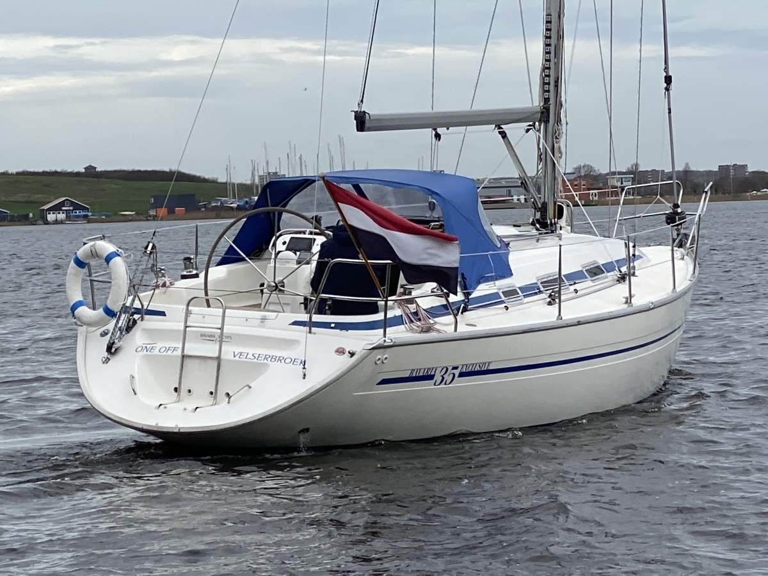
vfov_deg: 28.0
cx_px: 384
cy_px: 288
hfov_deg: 36.8
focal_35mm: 52
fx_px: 1154
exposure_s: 1/657
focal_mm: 6
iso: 20
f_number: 2
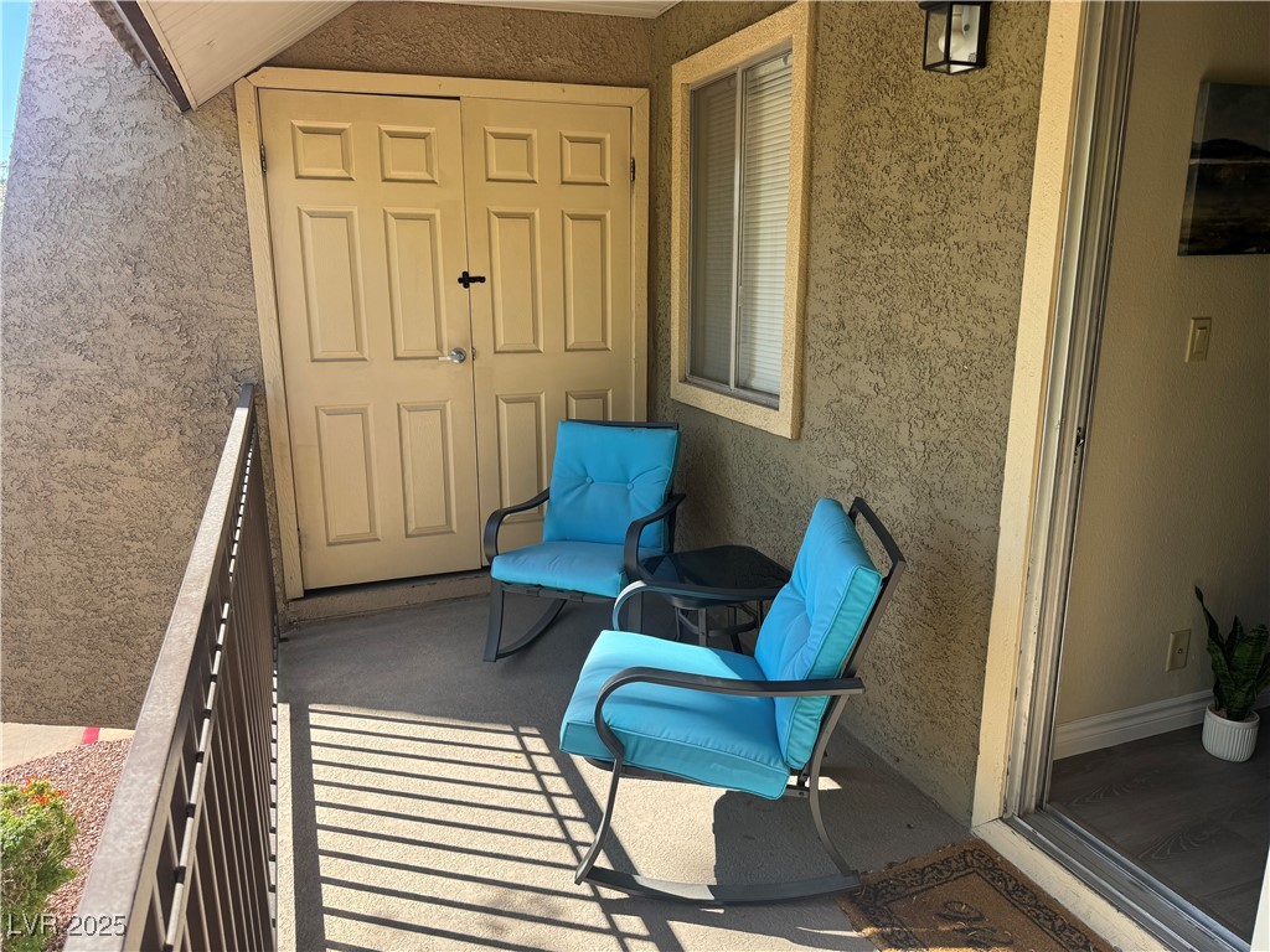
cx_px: 635
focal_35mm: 24
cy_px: 476
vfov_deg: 56.8
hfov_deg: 71.6
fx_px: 881
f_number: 1.78
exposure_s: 1/582
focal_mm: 6.76
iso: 80
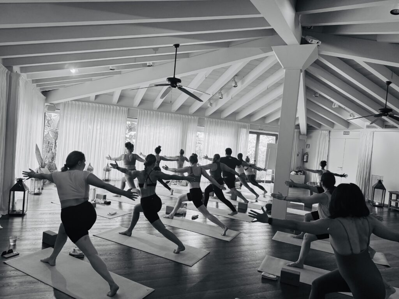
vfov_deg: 56.8
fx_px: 277
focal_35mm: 24
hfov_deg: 71.6
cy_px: 150
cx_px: 200
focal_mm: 6.76
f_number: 1.78
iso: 200
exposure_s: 1/117
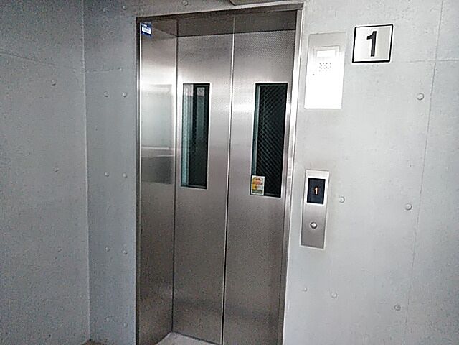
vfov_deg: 51.4
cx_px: 230
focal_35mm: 27
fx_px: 358
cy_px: 172
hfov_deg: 65.3
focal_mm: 3.46
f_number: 2.2
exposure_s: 1/30
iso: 546
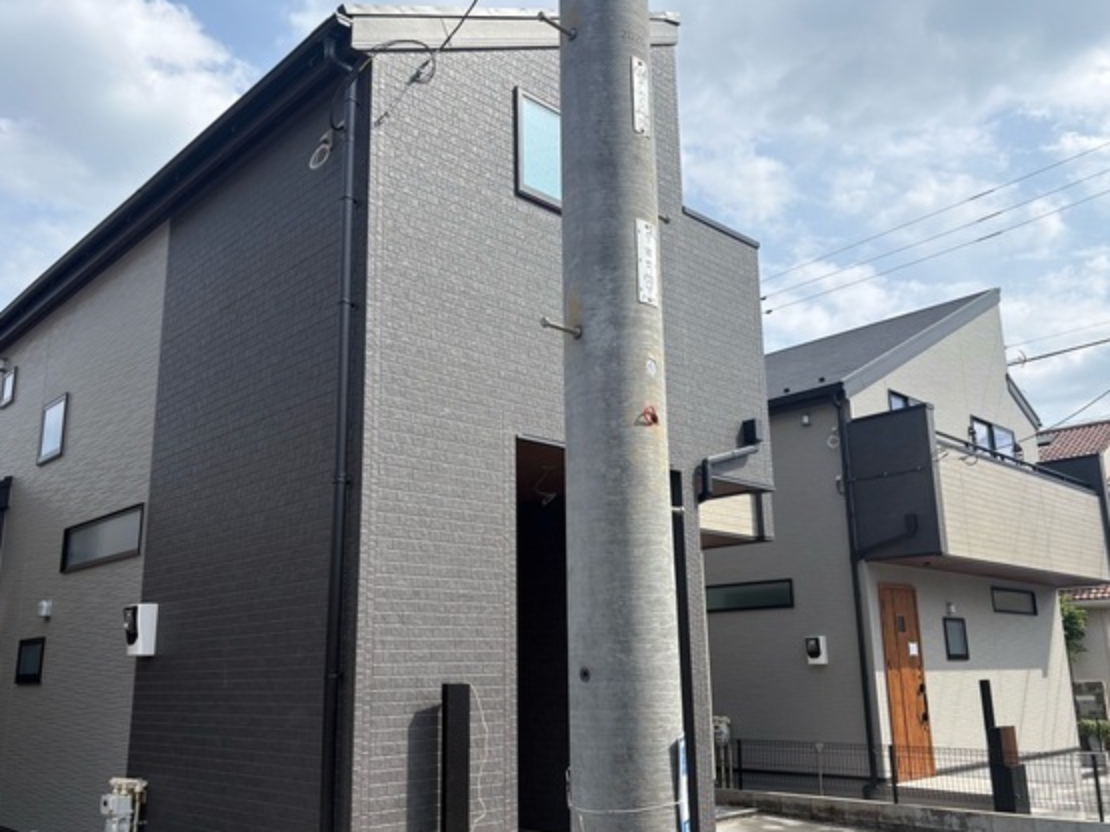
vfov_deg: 46.8
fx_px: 962
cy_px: 440
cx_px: 552
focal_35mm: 30
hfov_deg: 60.0
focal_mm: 5.96
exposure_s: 1/2865
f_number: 1.6
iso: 50
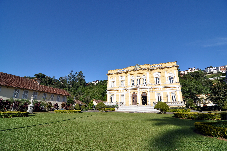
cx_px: 114
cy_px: 76
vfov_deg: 71.9
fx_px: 104
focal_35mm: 16
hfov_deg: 95.0
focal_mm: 11
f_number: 5.6
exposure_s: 1/1000
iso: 200
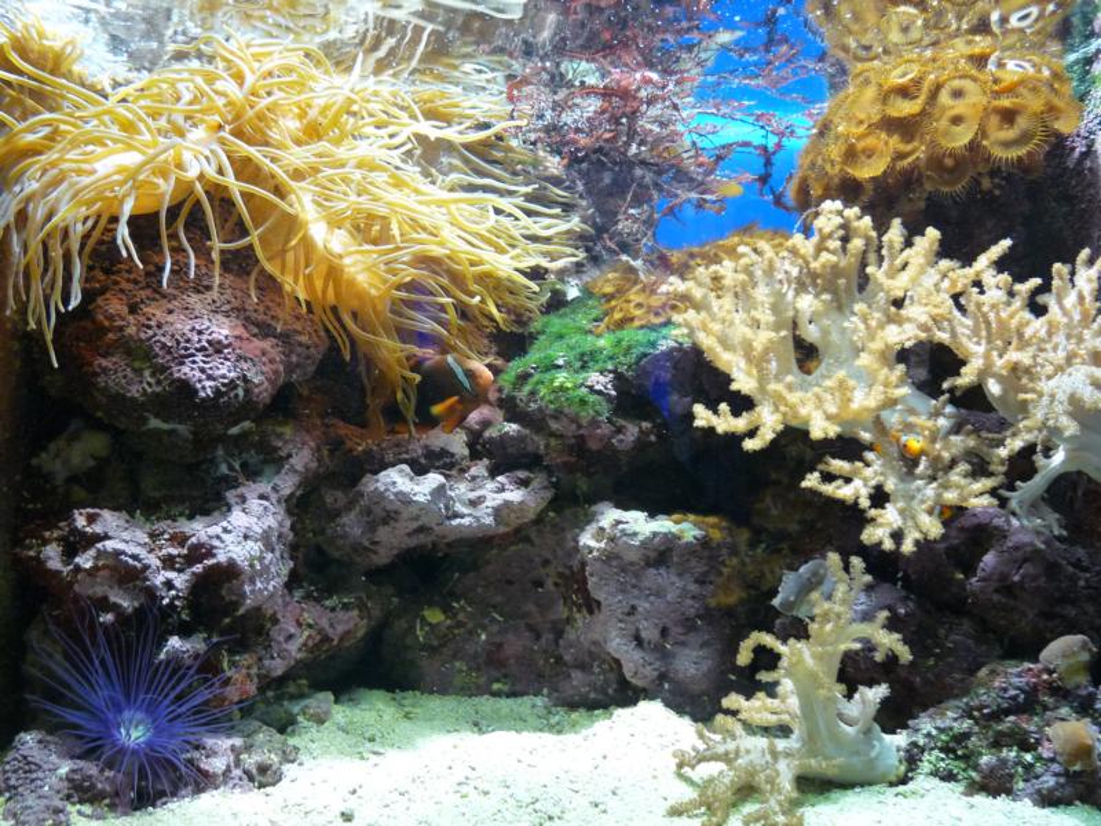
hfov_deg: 65.3
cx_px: 550
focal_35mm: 27
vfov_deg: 51.4
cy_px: 413
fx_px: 859
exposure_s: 1/15
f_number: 2.8
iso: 400
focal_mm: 4.8
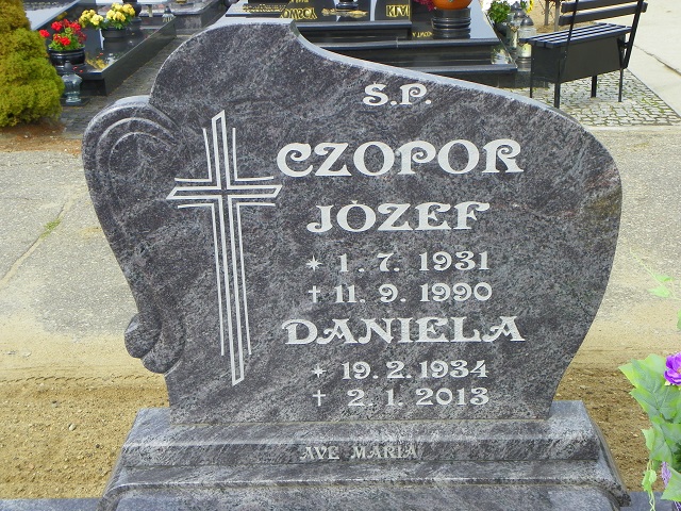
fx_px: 1023
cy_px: 256
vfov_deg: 28.0
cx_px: 340
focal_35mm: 52
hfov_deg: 36.8
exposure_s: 1/160
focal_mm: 9.2
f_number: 4.5
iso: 64
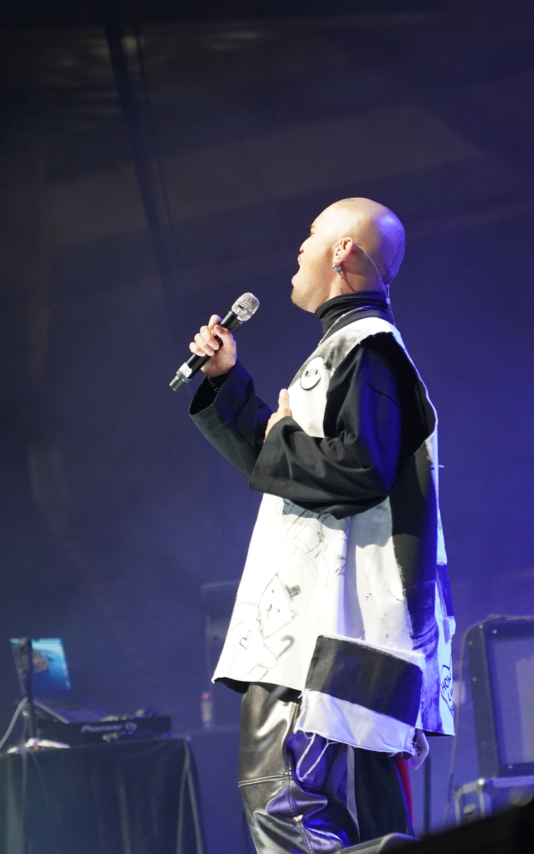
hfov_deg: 8.1
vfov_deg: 13.0
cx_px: 387
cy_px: 427
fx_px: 3748
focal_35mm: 161
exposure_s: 1/160
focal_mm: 105
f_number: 4
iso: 5000
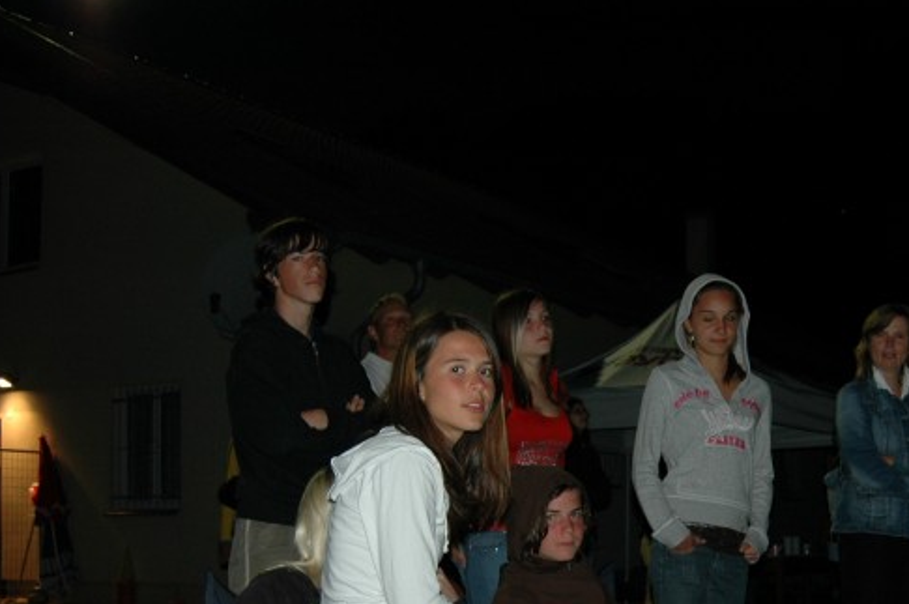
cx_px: 636
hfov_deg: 39.0
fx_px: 1261
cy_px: 507
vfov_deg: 26.3
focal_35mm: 50
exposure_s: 1/60
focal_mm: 18
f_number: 3.5
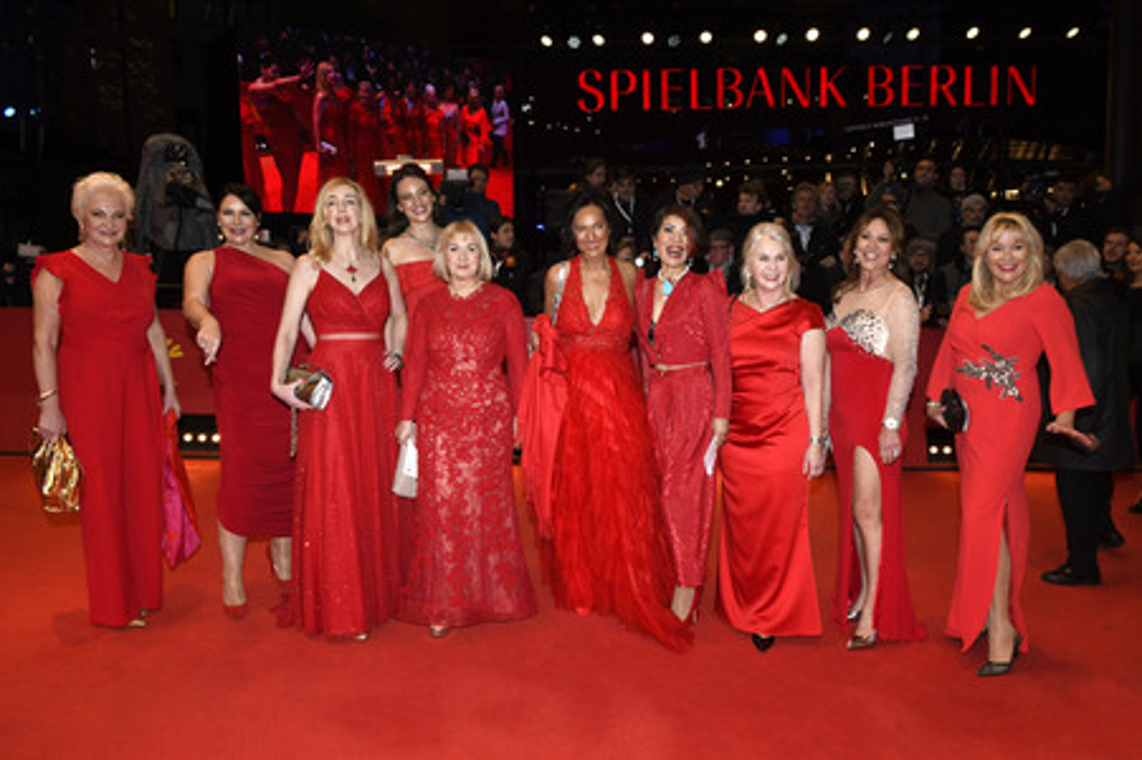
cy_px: 380
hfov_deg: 71.5
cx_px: 571
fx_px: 792
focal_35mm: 25
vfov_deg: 51.2
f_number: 7.1
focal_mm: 17
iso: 640
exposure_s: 1/200
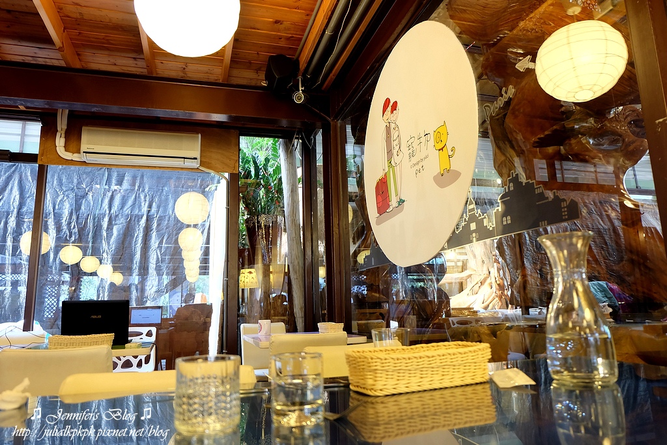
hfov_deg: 73.7
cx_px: 334
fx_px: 445
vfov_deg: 53.1
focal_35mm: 24
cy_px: 222
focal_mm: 16
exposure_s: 1/10
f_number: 3.5
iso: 400
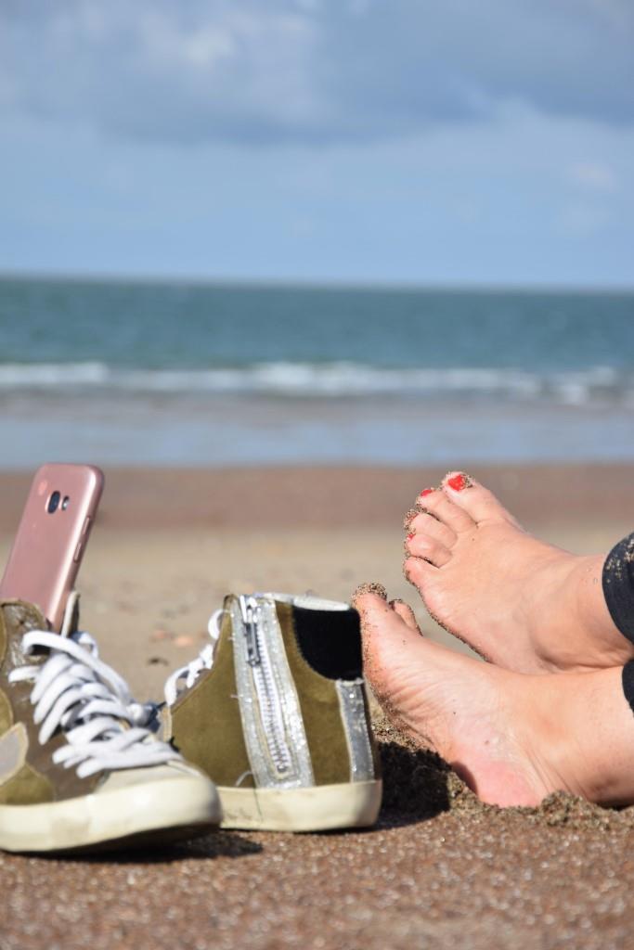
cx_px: 317
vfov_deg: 16.1
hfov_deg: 10.8
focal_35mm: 128
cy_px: 475
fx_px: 3367
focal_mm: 85
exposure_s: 1/640
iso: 100
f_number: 5.6
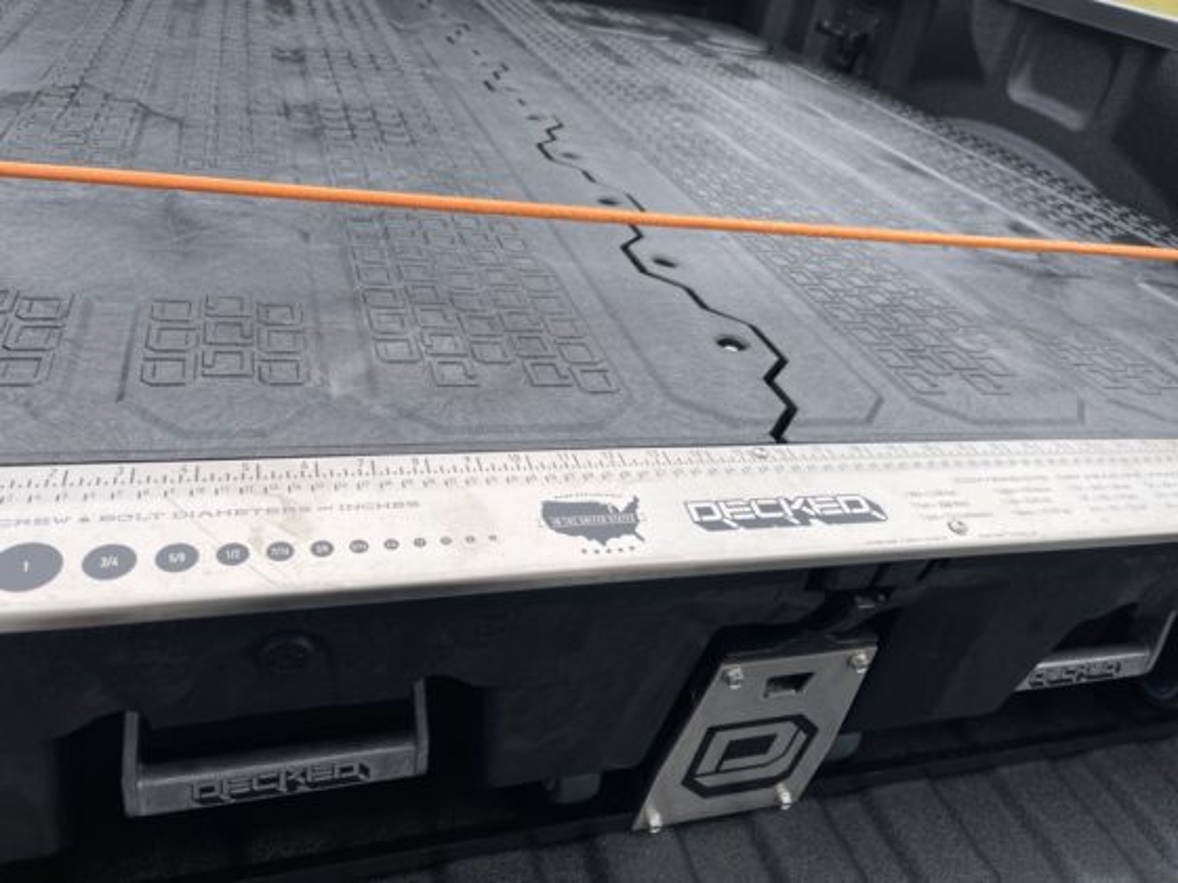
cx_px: 589
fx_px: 885
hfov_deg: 67.3
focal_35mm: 26
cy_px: 442
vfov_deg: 53.1
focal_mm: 5.1
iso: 32
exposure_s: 1/945
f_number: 1.6
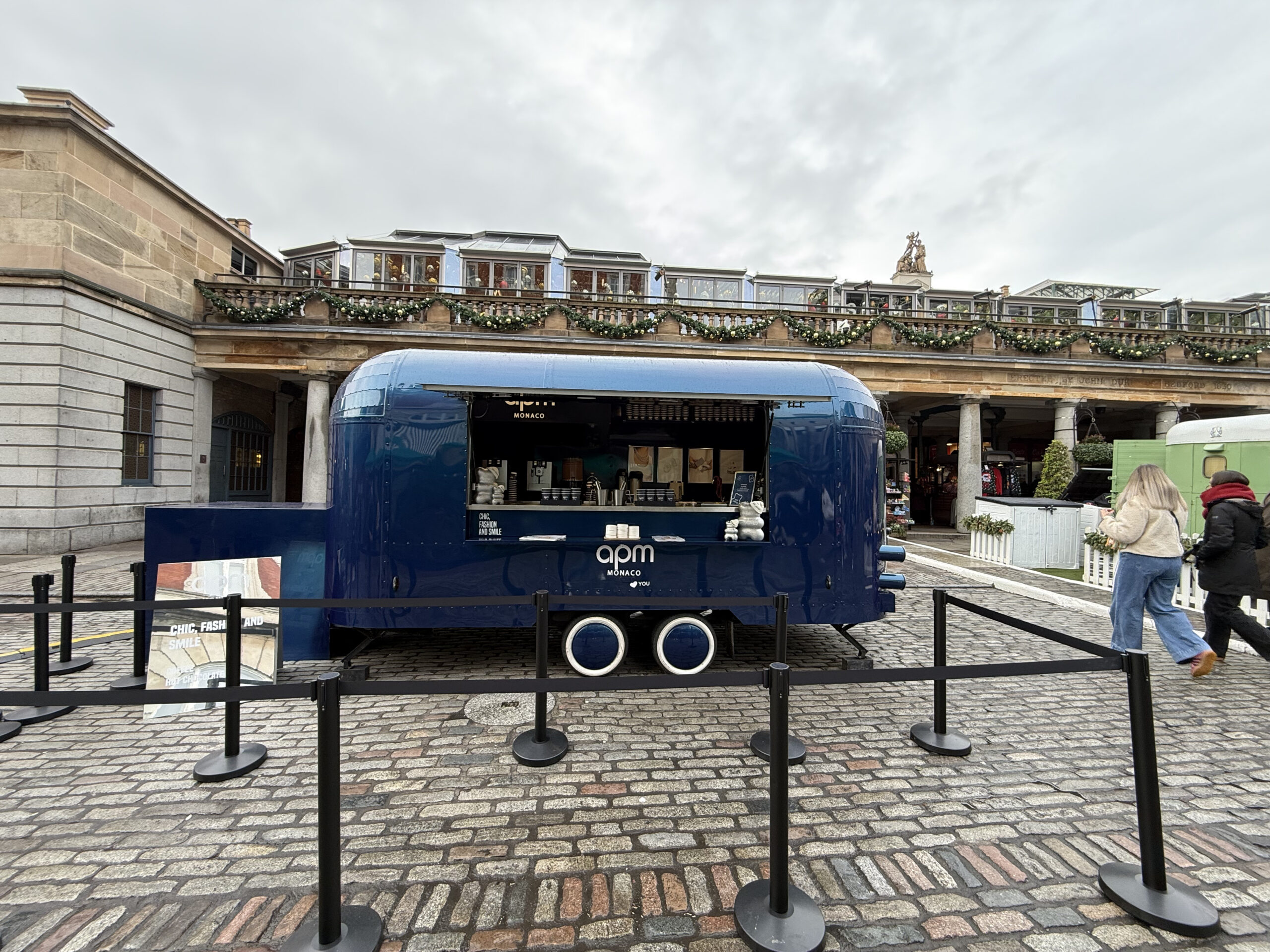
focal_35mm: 14
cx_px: 635
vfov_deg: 85.7
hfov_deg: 102.1
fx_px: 514
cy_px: 476
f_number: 2.2
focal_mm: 2.22
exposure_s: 1/99
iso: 80
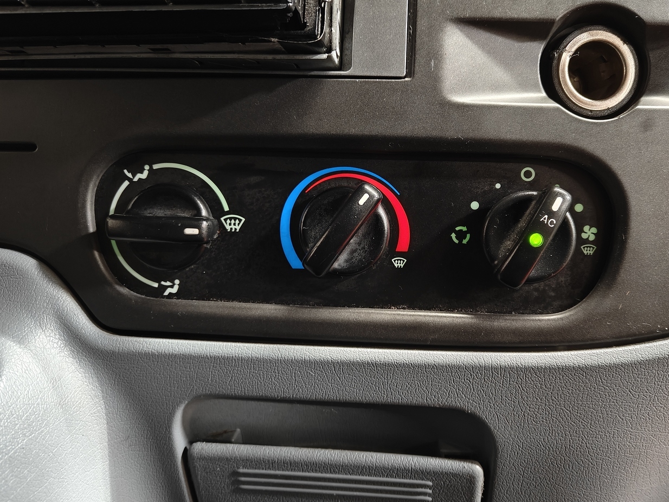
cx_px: 382
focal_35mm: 28
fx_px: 541
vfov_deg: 49.7
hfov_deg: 63.2
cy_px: 239
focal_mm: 5.59
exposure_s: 1/33
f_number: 1.8
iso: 1600
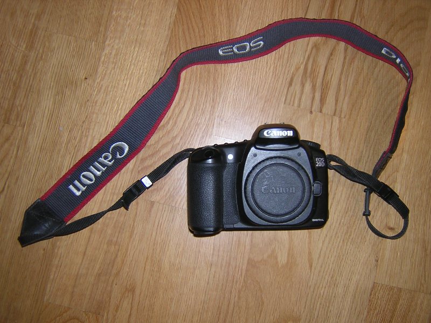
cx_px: 216
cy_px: 162
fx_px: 448
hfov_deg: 51.4
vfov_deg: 39.7
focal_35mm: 36
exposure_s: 1/60.1
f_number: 2.6
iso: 100
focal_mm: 4.7
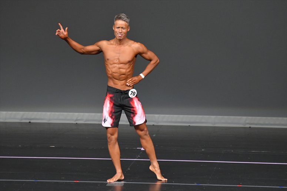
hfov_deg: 6.5
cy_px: 96
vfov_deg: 4.4
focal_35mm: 315
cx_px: 144
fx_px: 2510
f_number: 5.6
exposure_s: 1/400
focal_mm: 210
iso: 4000
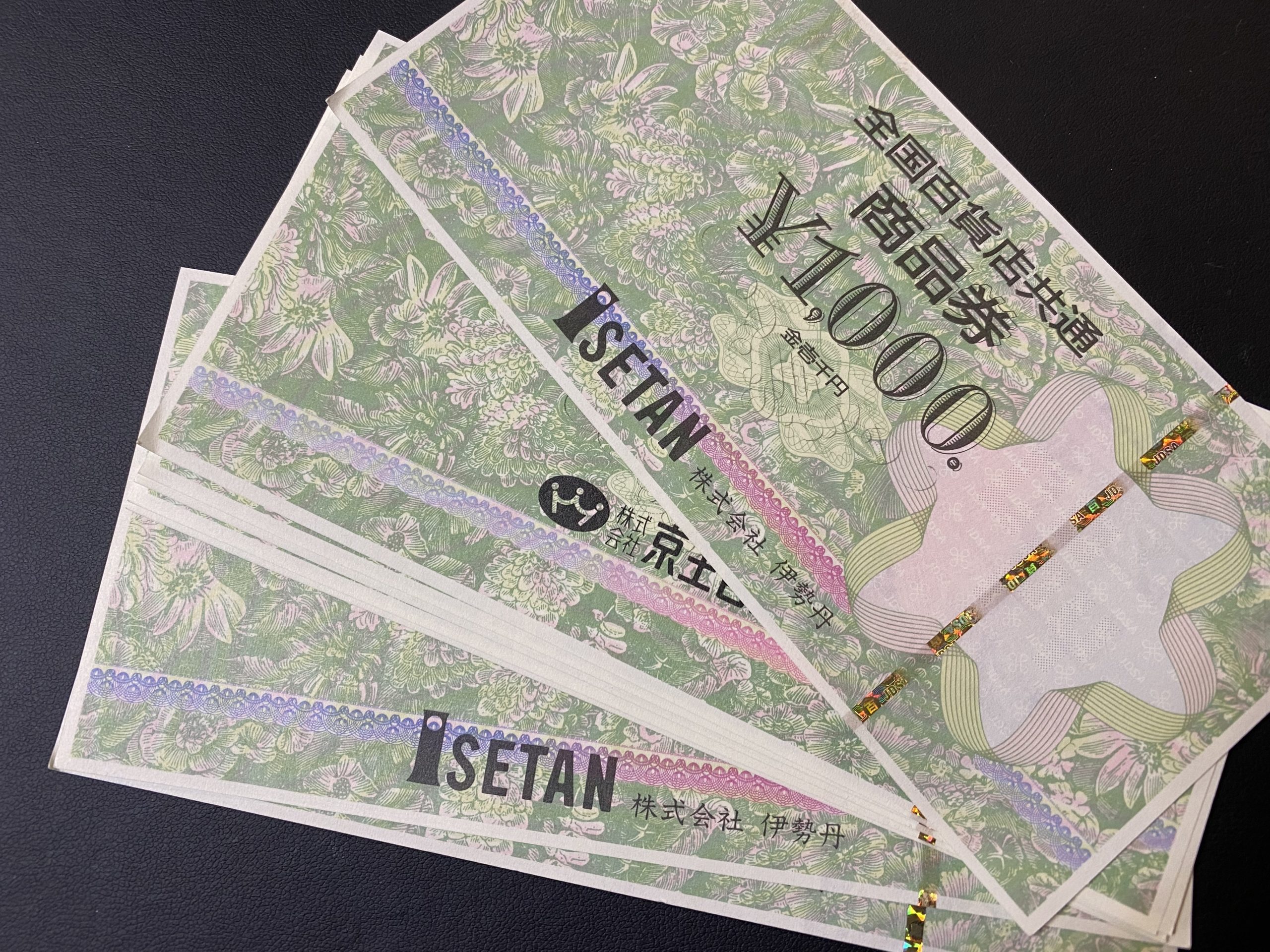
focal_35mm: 26
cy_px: 476
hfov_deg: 67.3
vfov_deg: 53.1
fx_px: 954
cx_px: 635
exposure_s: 1/50
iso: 64
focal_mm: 4.25
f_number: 1.8
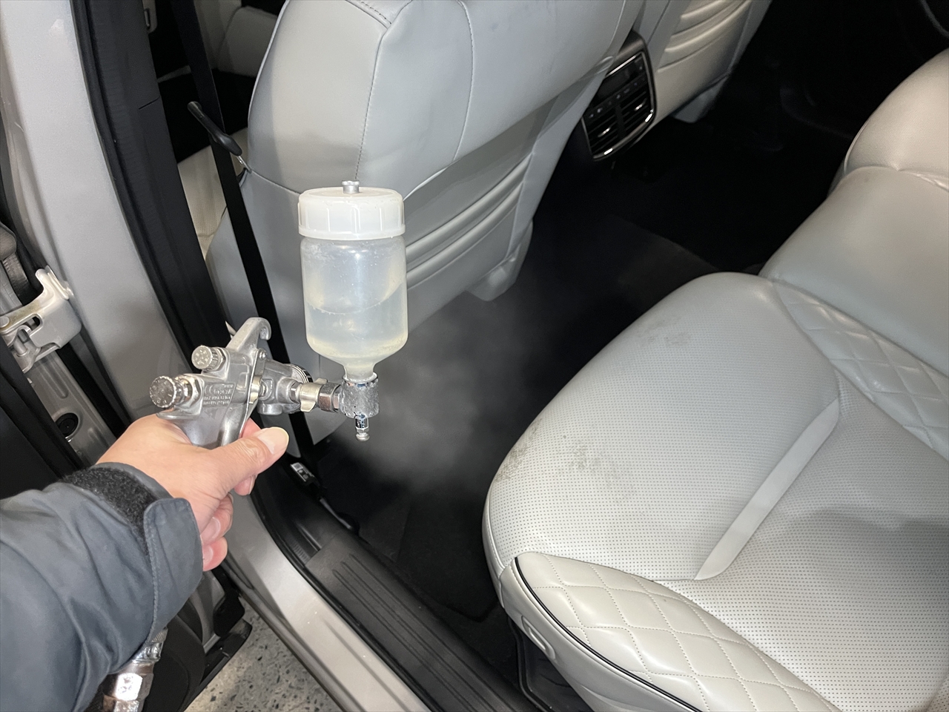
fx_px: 713
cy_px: 356
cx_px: 474
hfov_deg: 67.3
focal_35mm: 26
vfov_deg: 53.1
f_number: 1.6
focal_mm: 5.1
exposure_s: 1/60
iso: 320
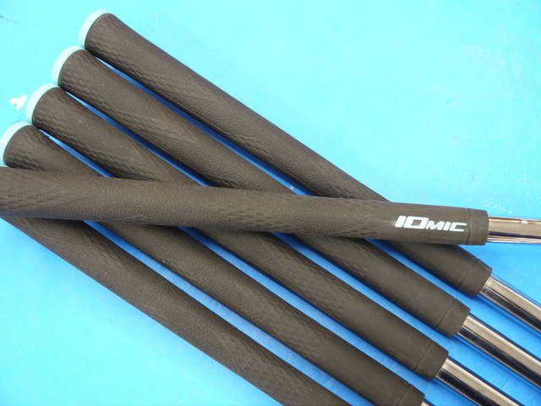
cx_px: 270
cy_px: 203
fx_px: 781
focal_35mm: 50
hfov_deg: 38.2
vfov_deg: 29.1
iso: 800
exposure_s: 1/80
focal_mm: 25
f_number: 4.6
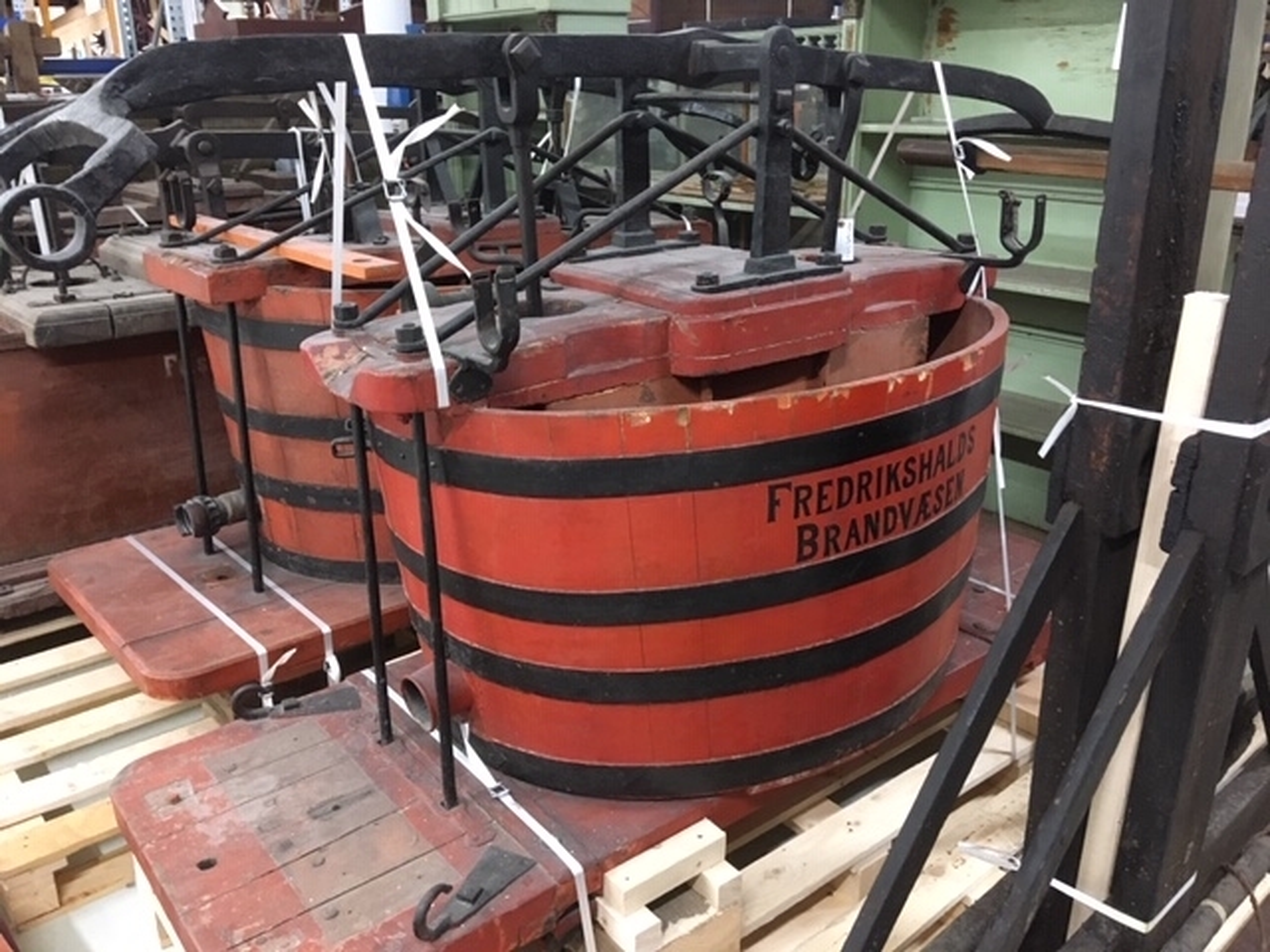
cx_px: 635
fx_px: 1064
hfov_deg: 61.7
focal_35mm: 29
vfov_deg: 48.2
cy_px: 476
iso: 200
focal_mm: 4.15
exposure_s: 1/17
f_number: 2.2
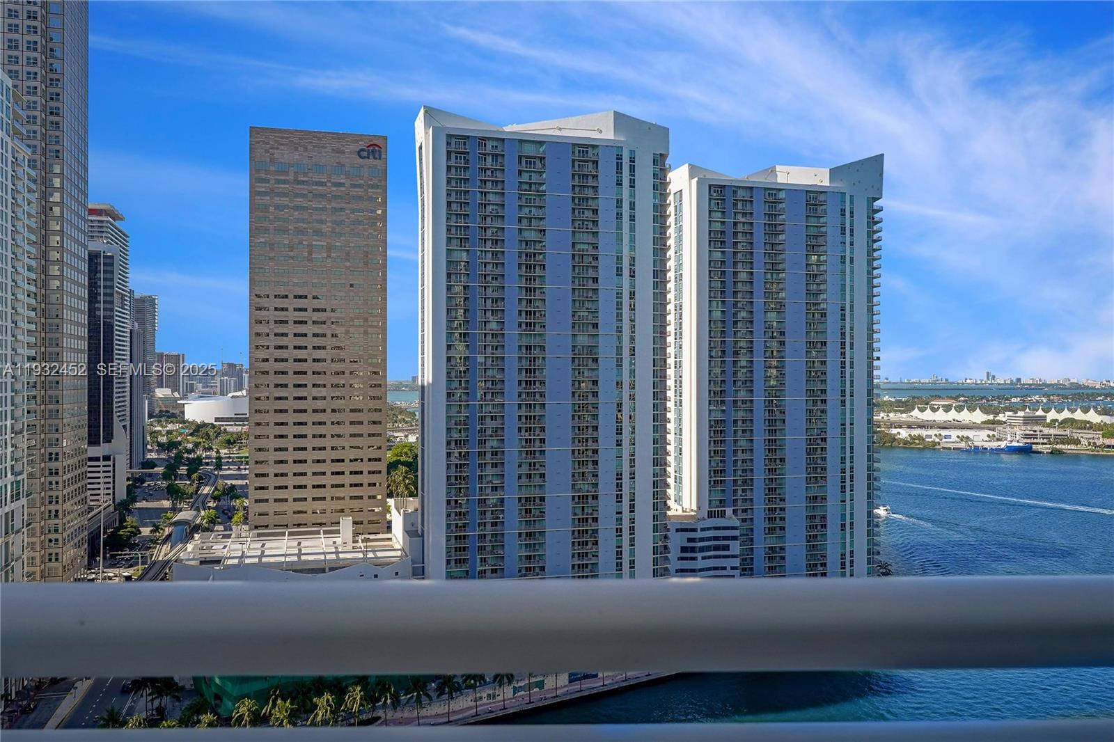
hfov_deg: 61.9
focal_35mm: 30
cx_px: 557
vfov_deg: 43.6
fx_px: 928
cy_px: 371
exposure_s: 1/2000
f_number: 7.1
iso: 500
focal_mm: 20
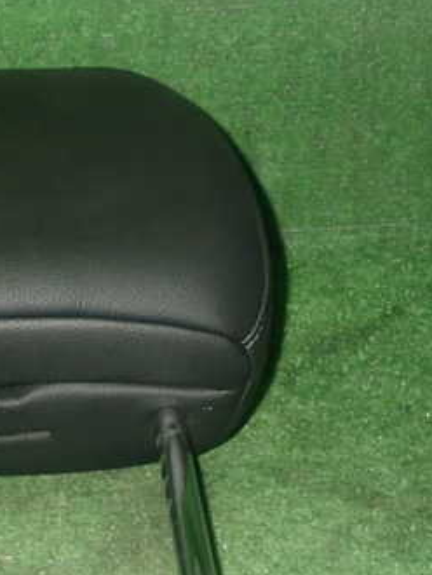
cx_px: -16
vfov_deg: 28.0
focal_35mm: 69
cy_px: 387
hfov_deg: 20.5
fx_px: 1147
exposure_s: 1/40
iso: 1000
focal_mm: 6.83
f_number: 8
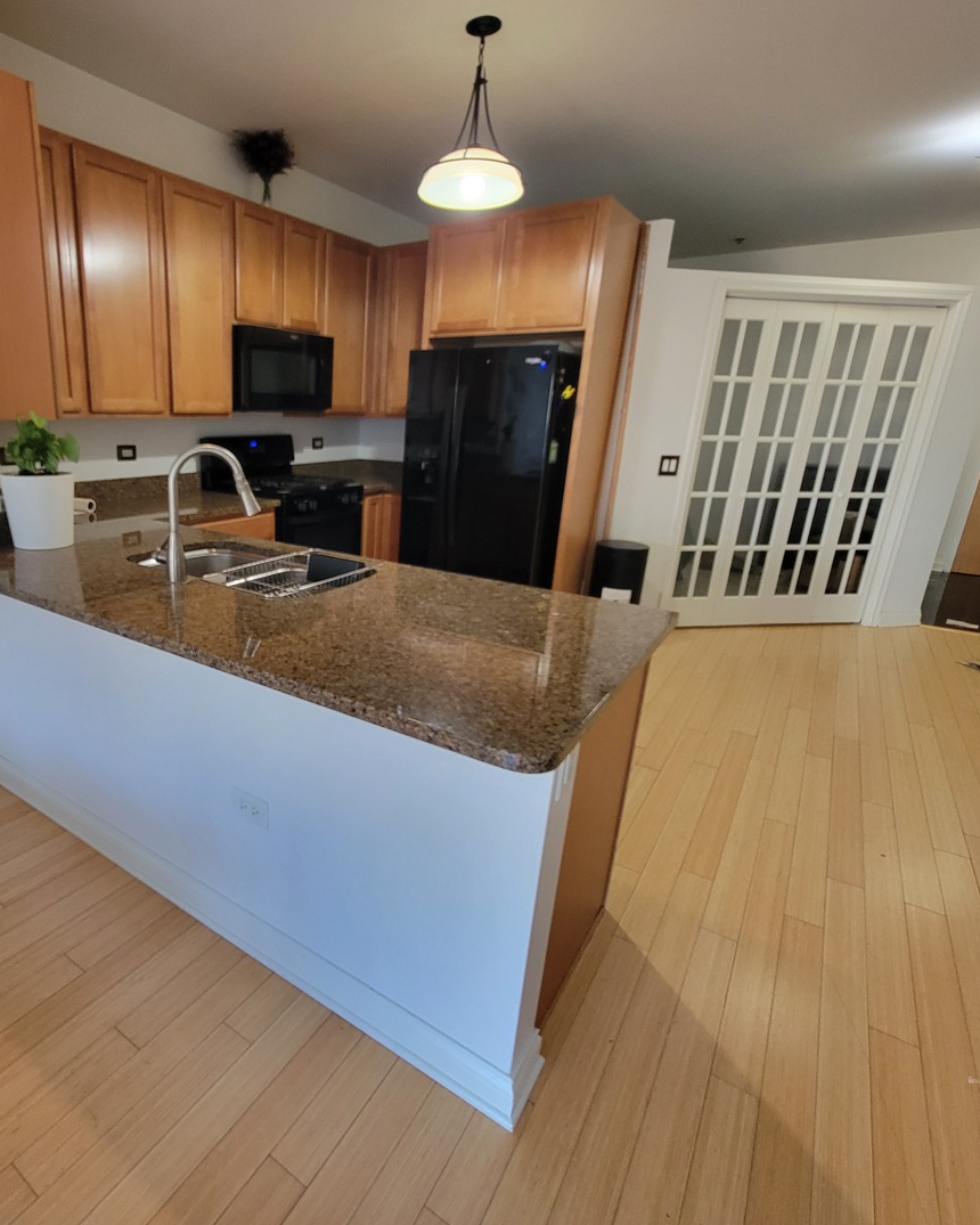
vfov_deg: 89.6
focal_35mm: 17
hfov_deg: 74.3
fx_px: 616
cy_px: 611
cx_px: 317
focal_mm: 2.2
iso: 250
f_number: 2.2
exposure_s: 1/60
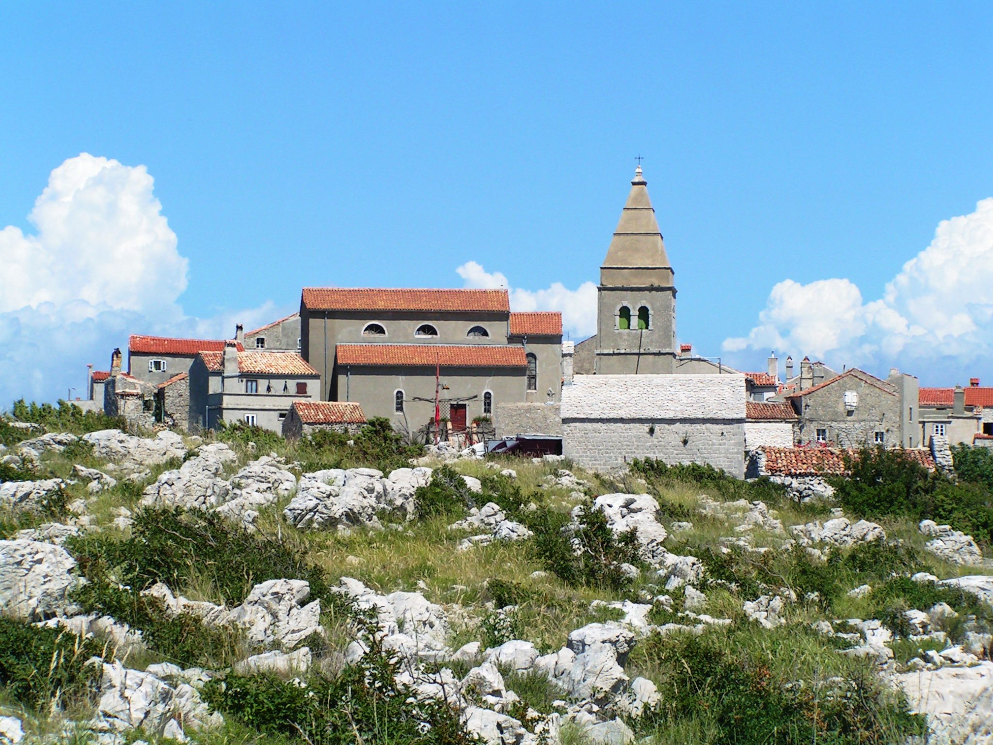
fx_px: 3270
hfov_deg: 17.3
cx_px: 496
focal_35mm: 114
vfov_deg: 13.0
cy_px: 372
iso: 50
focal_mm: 17.4
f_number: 7.1
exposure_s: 1/400
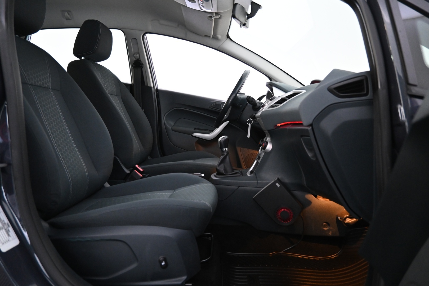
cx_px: 214
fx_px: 286
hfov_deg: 73.7
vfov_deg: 53.1
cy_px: 143
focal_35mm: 24
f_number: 3.5
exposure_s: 1/25
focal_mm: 16
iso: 2200
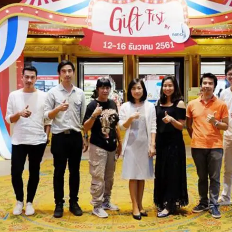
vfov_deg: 34.7
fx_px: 372
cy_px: 109
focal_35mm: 49
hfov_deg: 34.6
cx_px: 135
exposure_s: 1/28
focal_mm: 24.3
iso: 640
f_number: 4.2
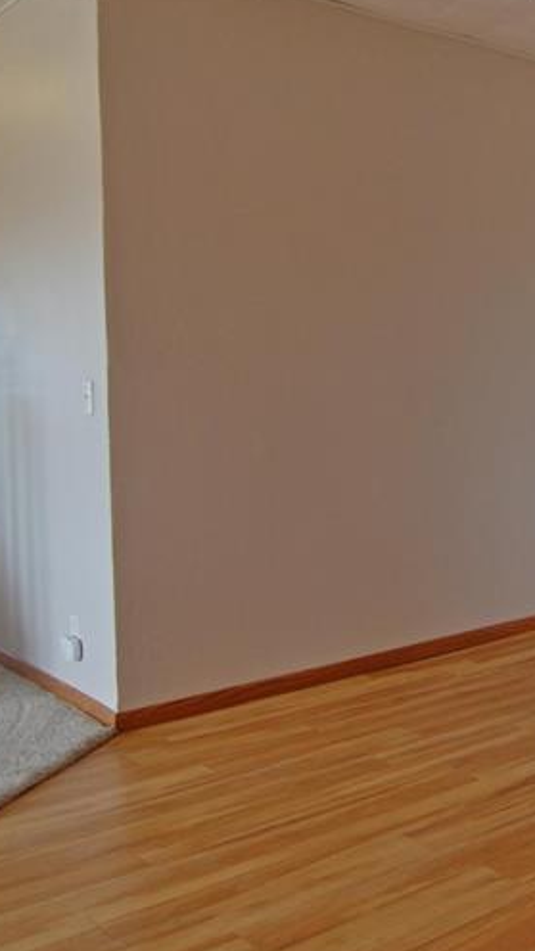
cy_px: 429
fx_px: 984
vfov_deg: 51.5
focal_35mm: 39
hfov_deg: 25.7
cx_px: 709
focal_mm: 12
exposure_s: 1/60
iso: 200
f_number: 4
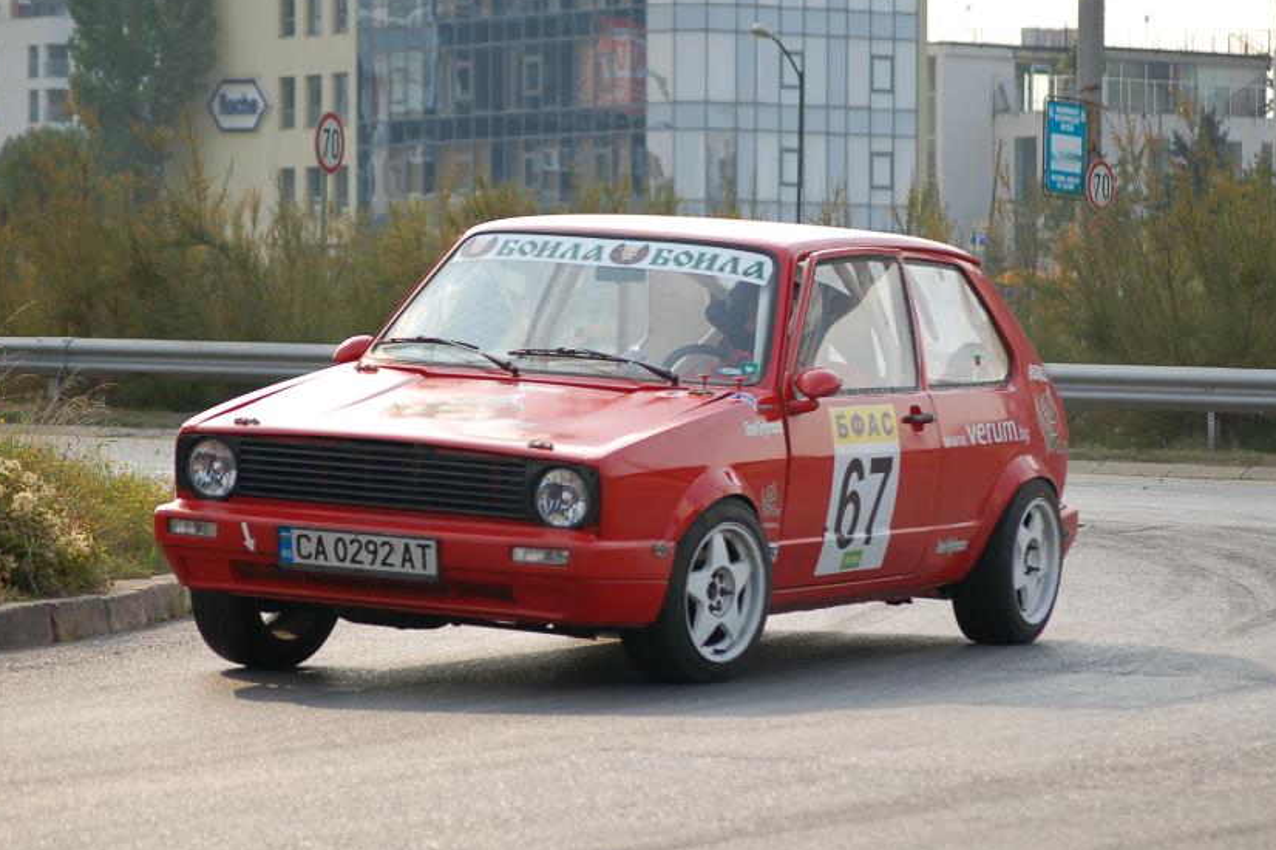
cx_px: 674
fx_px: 6058
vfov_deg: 8.0
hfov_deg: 12.0
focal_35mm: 171
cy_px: 406
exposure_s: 1/1000
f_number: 4.5
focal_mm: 92
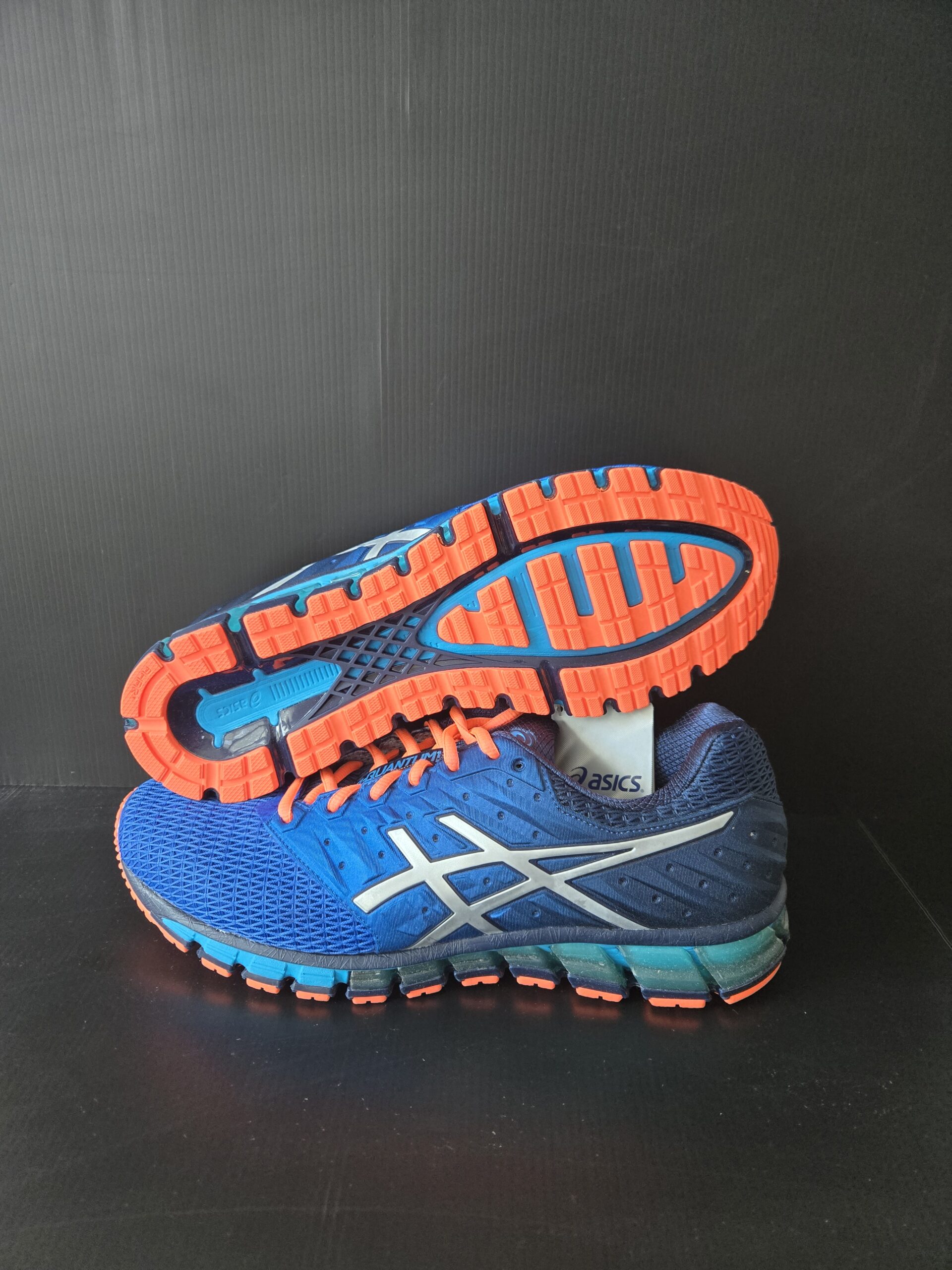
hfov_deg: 58.9
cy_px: 635
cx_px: 476
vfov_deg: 73.9
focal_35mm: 23
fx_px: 843
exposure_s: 1/120
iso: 320
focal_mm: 5.4
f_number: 1.8
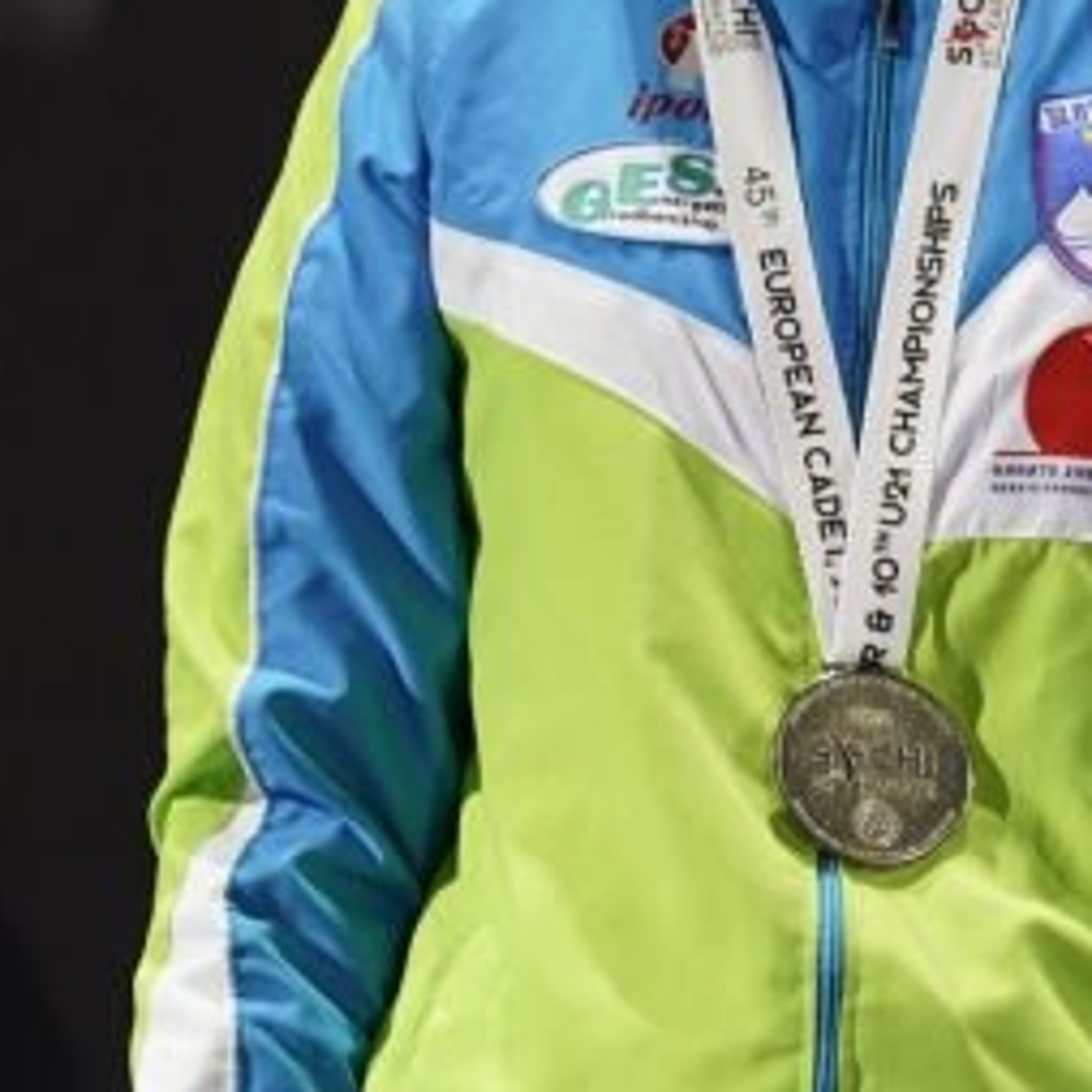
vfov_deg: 2.2
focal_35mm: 804
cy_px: 718
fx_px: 28695
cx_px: 933
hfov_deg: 2.2
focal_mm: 200
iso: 320
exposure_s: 1/250
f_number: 2.8
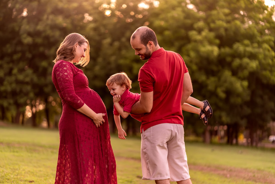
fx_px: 649
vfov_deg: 16.1
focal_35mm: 85
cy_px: 92
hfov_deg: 23.9
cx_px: 138
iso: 100
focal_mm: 85
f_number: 1.8
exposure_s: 1/320
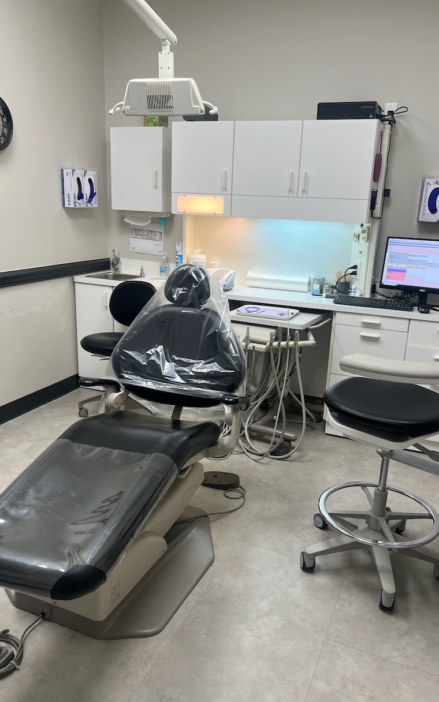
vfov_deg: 64.6
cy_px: 361
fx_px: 555
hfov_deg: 43.1
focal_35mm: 29
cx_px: 226
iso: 80
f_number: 1.5
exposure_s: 1/120
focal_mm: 5.7
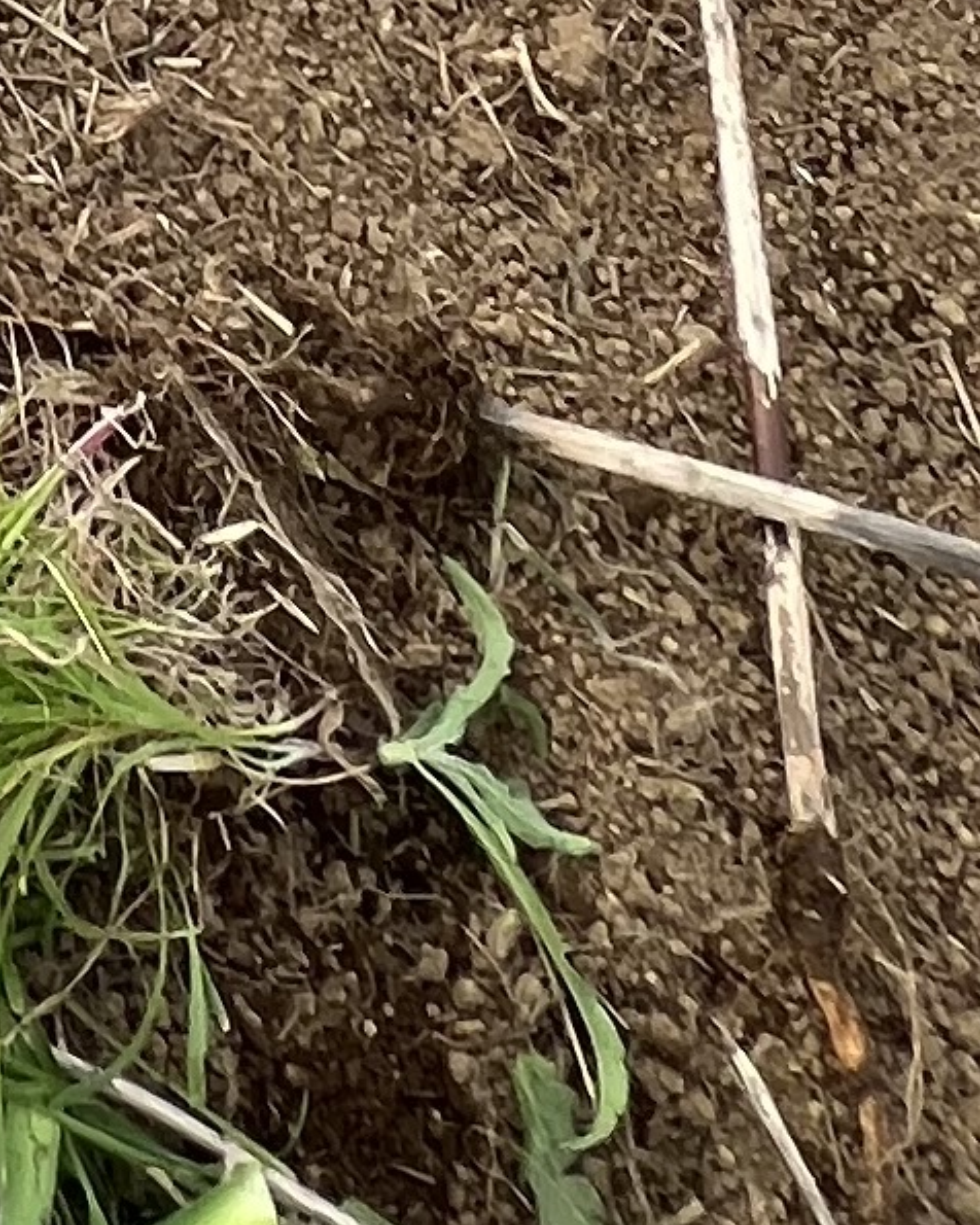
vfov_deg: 14.0
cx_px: -1254
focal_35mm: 86
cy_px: -1826
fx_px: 3118
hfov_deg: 13.7
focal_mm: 1.57
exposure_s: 1/550
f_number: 1.8
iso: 32
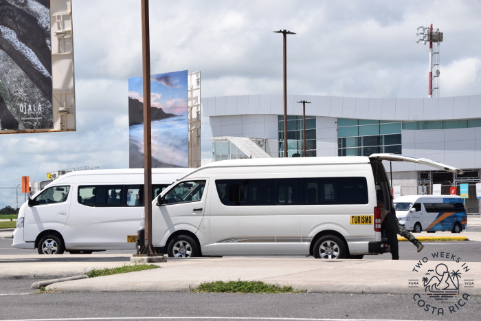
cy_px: 160
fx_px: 1503
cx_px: 240
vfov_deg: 12.2
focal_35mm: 112
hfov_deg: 18.2
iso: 200
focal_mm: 75
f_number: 10
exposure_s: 1/400
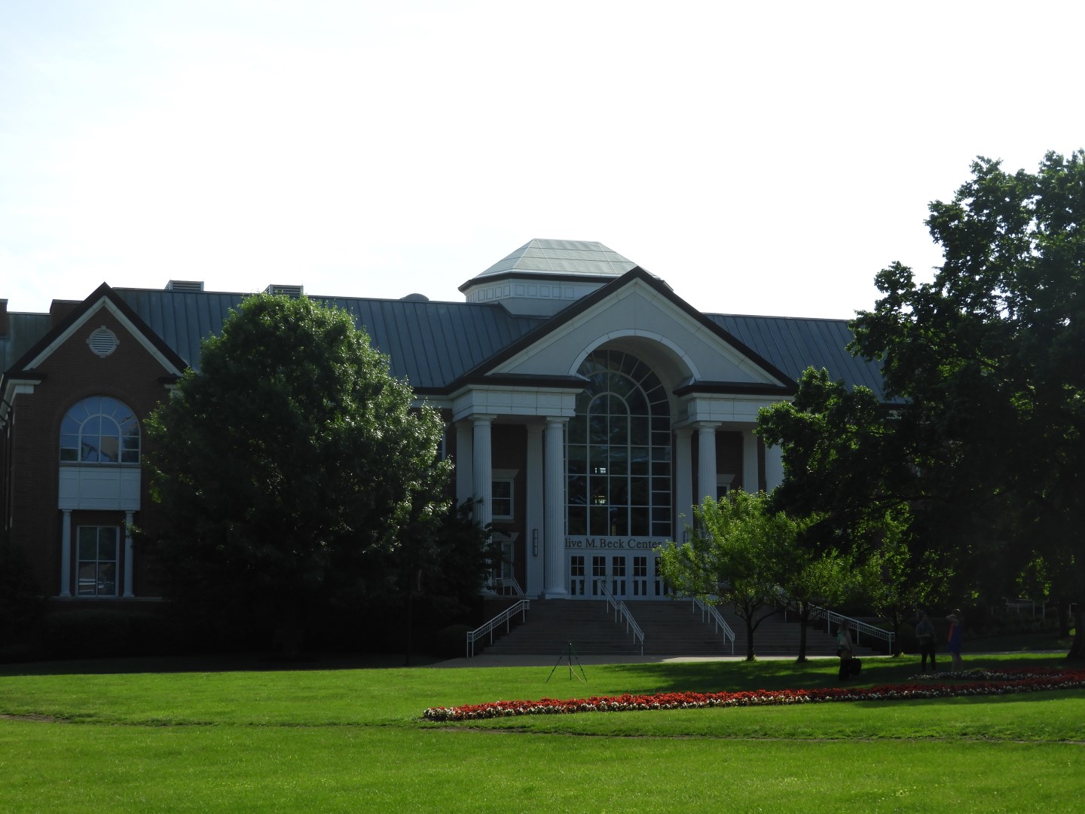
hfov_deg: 27.8
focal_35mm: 70
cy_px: 407
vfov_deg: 21.0
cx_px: 542
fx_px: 2194
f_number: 4.5
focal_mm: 12.5
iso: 100
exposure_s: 1/800
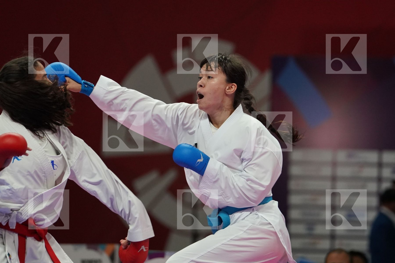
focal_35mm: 420
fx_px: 4608
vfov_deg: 3.3
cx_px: 198
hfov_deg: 4.9
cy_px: 132
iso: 3200
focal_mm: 280
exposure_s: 1/1000
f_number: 4
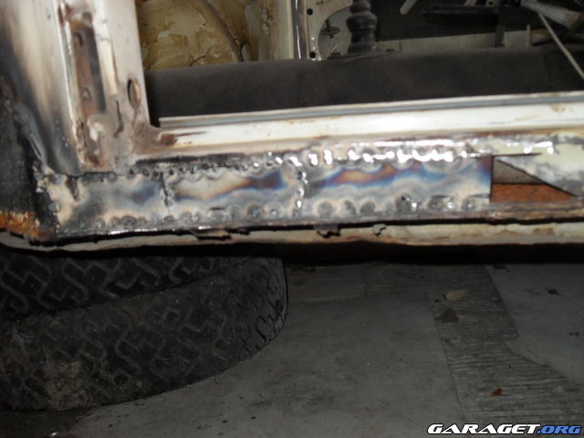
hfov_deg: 52.6
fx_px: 590
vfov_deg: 40.7
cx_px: 292
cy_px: 219
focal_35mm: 35
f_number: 2.8
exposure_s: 1/45
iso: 200
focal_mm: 6.2
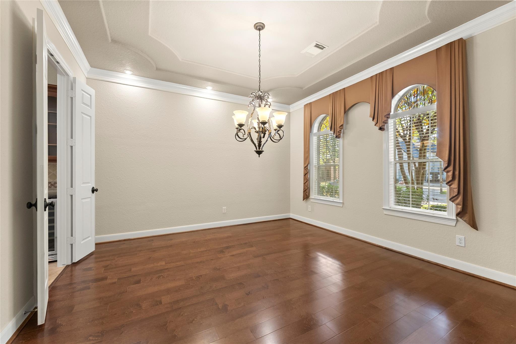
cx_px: 258
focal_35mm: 14
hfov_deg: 104.2
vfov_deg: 81.3
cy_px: 172
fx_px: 201
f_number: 8
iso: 800
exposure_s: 1/6
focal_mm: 14
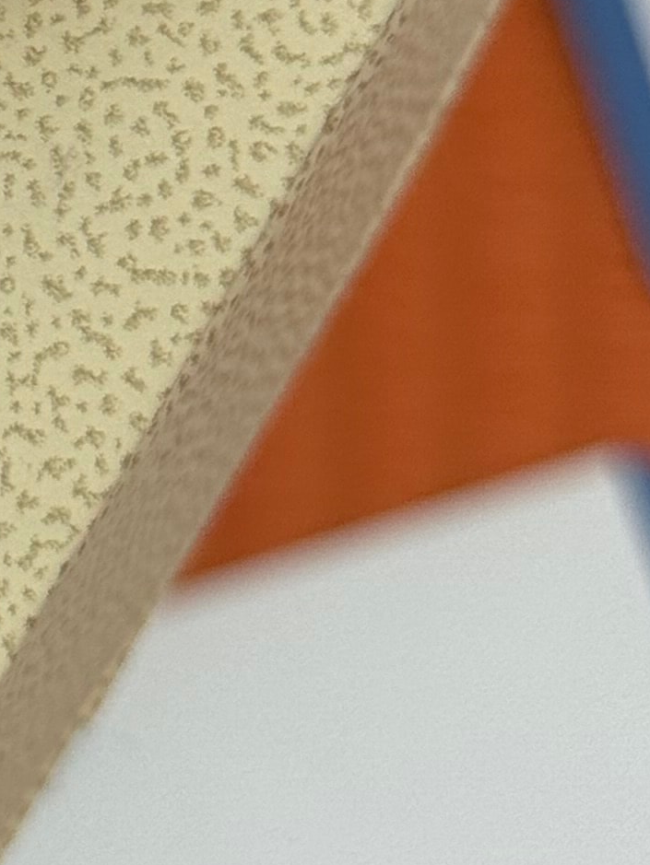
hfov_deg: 7.0
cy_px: -124
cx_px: -608
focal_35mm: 206
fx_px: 5154
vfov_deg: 9.5
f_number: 1.78
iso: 64
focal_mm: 6.76
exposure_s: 1/875
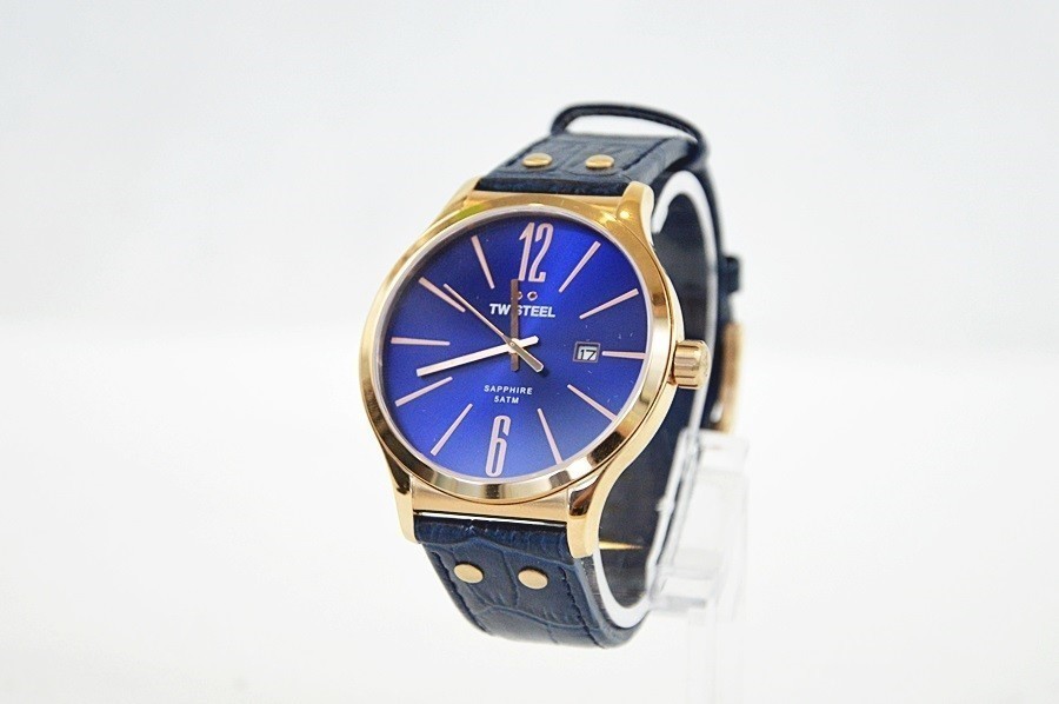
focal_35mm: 105
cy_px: 352
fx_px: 3085
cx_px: 530
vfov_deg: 13.0
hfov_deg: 19.5
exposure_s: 1/200
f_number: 5.3
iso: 1600
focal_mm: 70
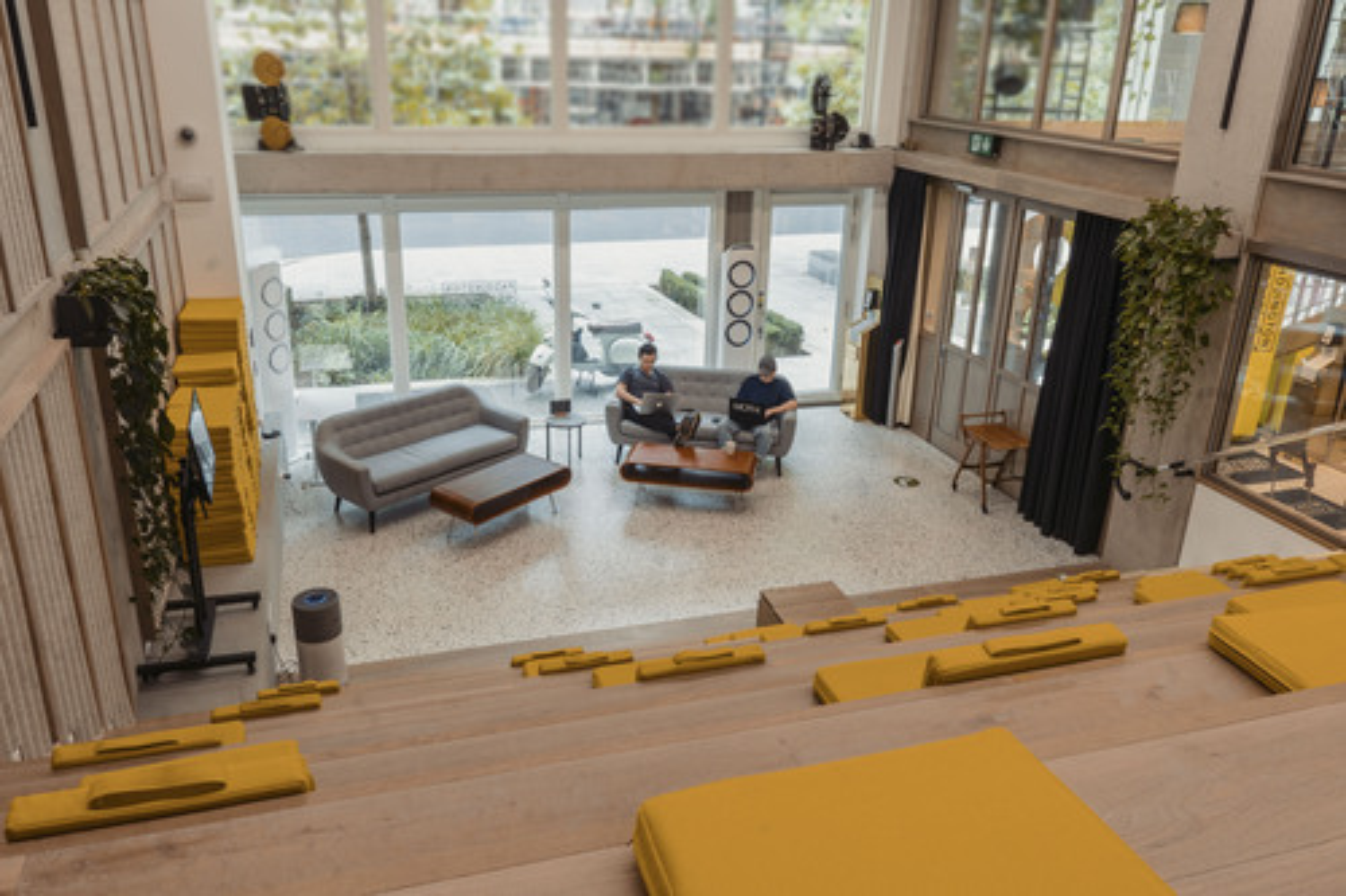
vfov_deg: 47.9
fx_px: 1009
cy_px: 448
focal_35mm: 27
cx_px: 673
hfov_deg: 67.4
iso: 100
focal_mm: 18
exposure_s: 4
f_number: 16
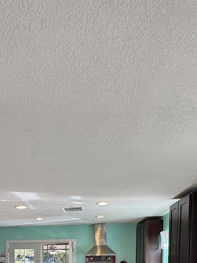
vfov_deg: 47.1
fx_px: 228
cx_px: 62
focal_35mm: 30
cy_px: 277
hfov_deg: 45.9
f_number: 2.2
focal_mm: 2.22
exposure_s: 1/120
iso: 64
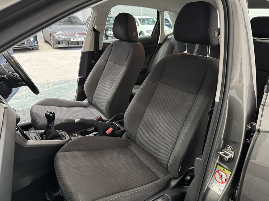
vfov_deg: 56.8
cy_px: 100
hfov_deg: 71.6
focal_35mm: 24
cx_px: 134
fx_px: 187
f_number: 1.78
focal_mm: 6.76
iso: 640
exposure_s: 1/33
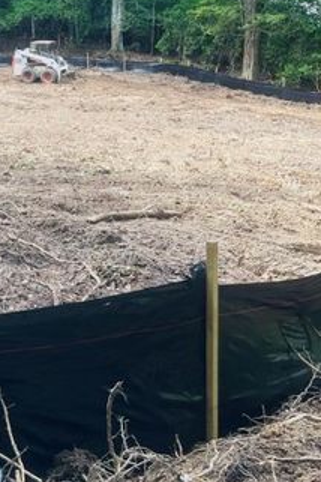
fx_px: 722
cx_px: 2
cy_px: 214
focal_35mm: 54
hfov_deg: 24.0
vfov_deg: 36.8
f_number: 1.6
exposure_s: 1/121
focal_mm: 5.1
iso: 32
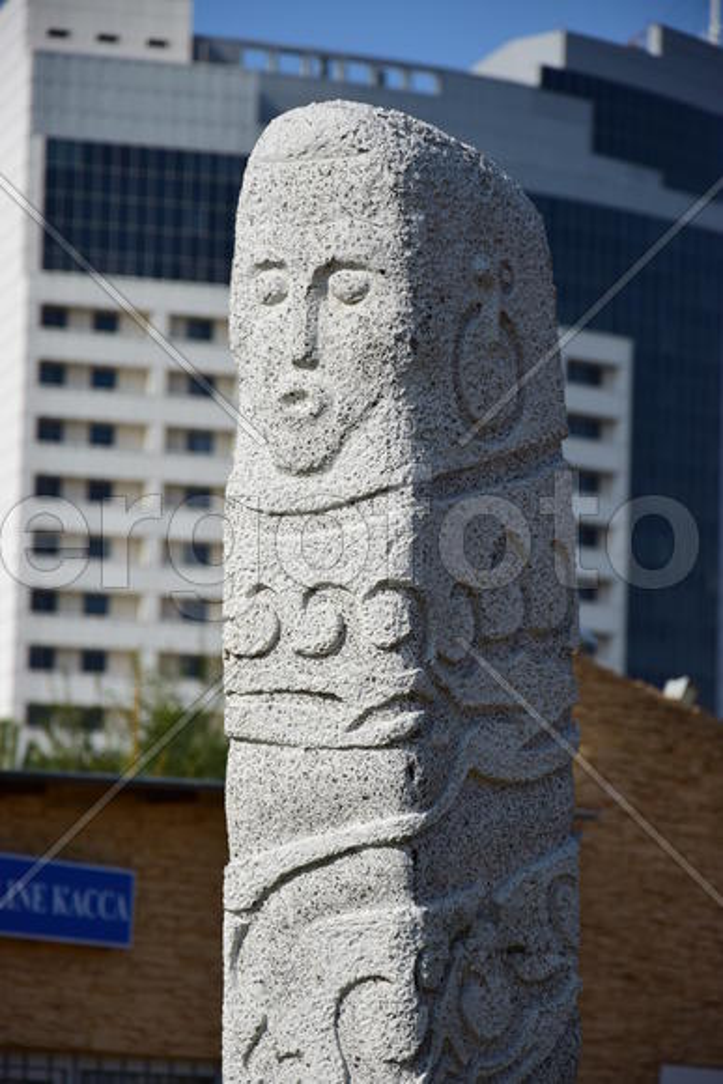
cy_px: 542
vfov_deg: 13.0
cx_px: 362
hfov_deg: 8.7
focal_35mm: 158
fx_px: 4741
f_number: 6.3
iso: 100
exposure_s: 1/640
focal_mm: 105
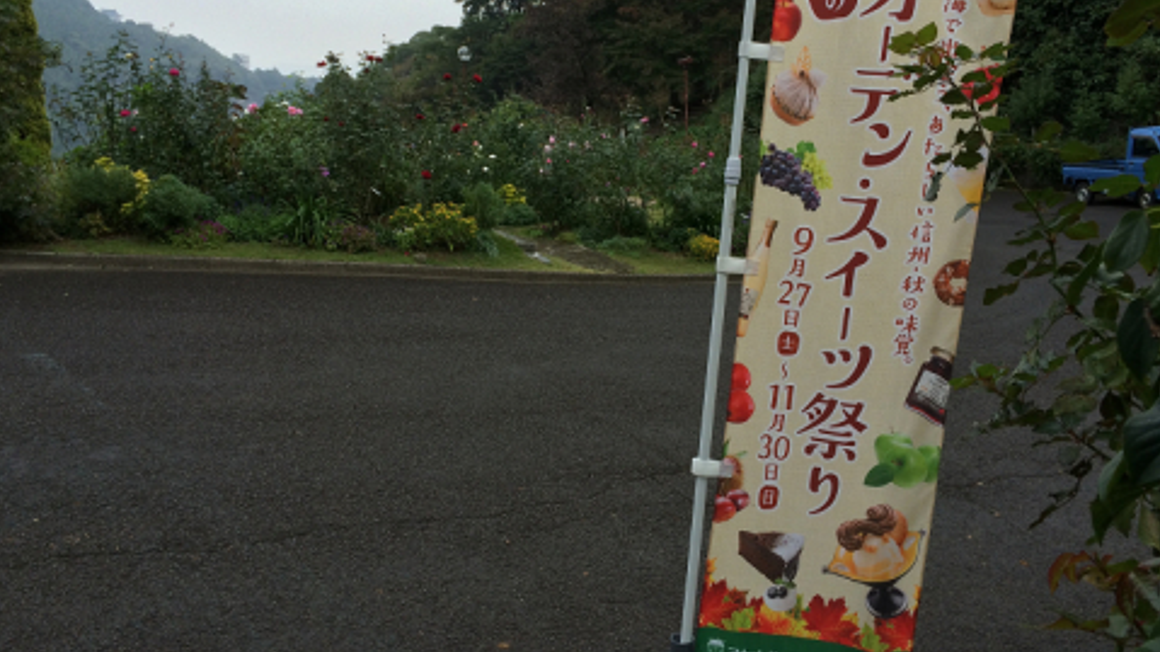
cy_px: 234
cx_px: 591
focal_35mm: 33
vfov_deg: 35.3
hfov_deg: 59.5
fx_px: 1015
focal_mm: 4.15
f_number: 2.2
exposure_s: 1/398
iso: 32
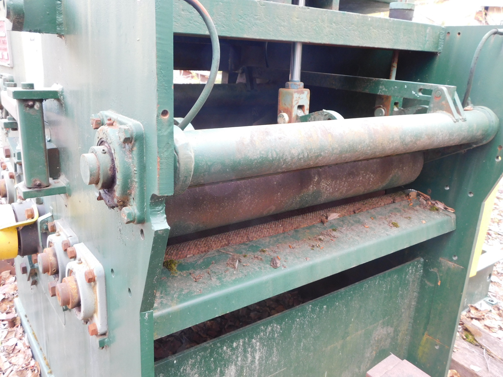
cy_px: 188
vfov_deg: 46.8
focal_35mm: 30
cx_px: 252
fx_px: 436
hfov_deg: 60.0
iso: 160
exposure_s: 1/30
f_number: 3.2
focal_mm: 5.3
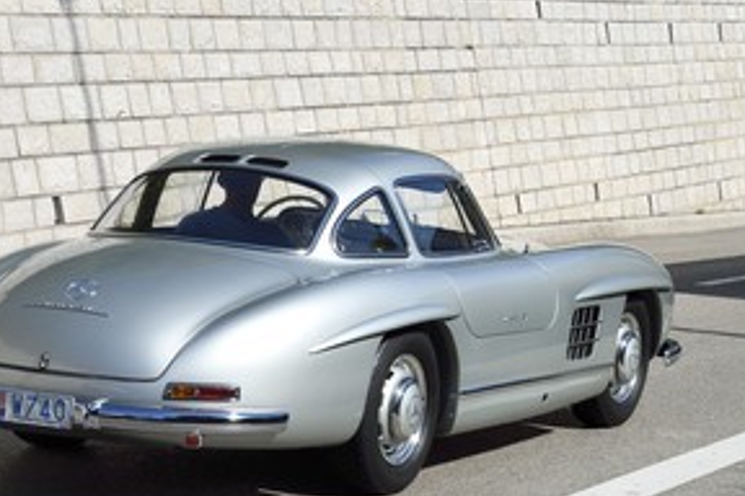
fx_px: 2111
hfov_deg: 20.0
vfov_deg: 13.4
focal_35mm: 102
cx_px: 409
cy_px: 176
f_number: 20
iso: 200
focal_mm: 70
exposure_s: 1/125
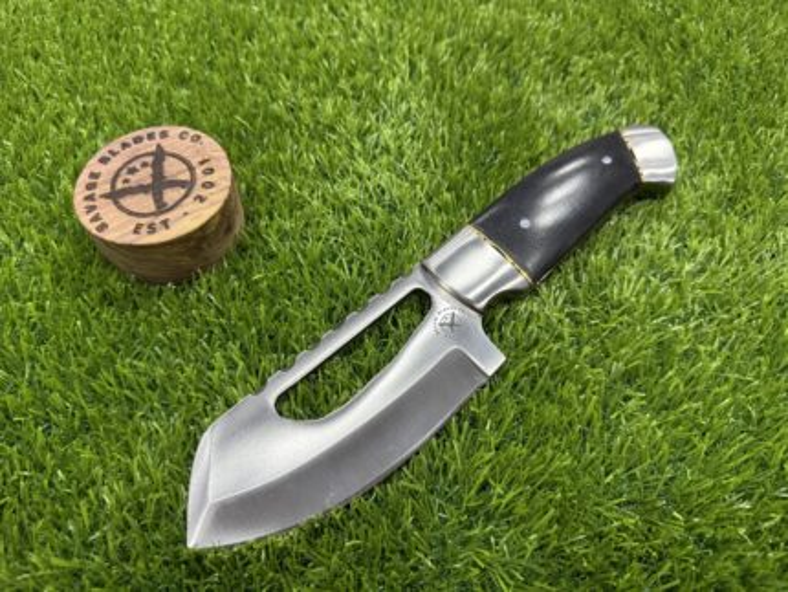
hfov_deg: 71.6
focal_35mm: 24
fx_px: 547
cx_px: 394
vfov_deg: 56.9
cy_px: 296
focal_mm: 6.76
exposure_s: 1/50
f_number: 1.78
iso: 400
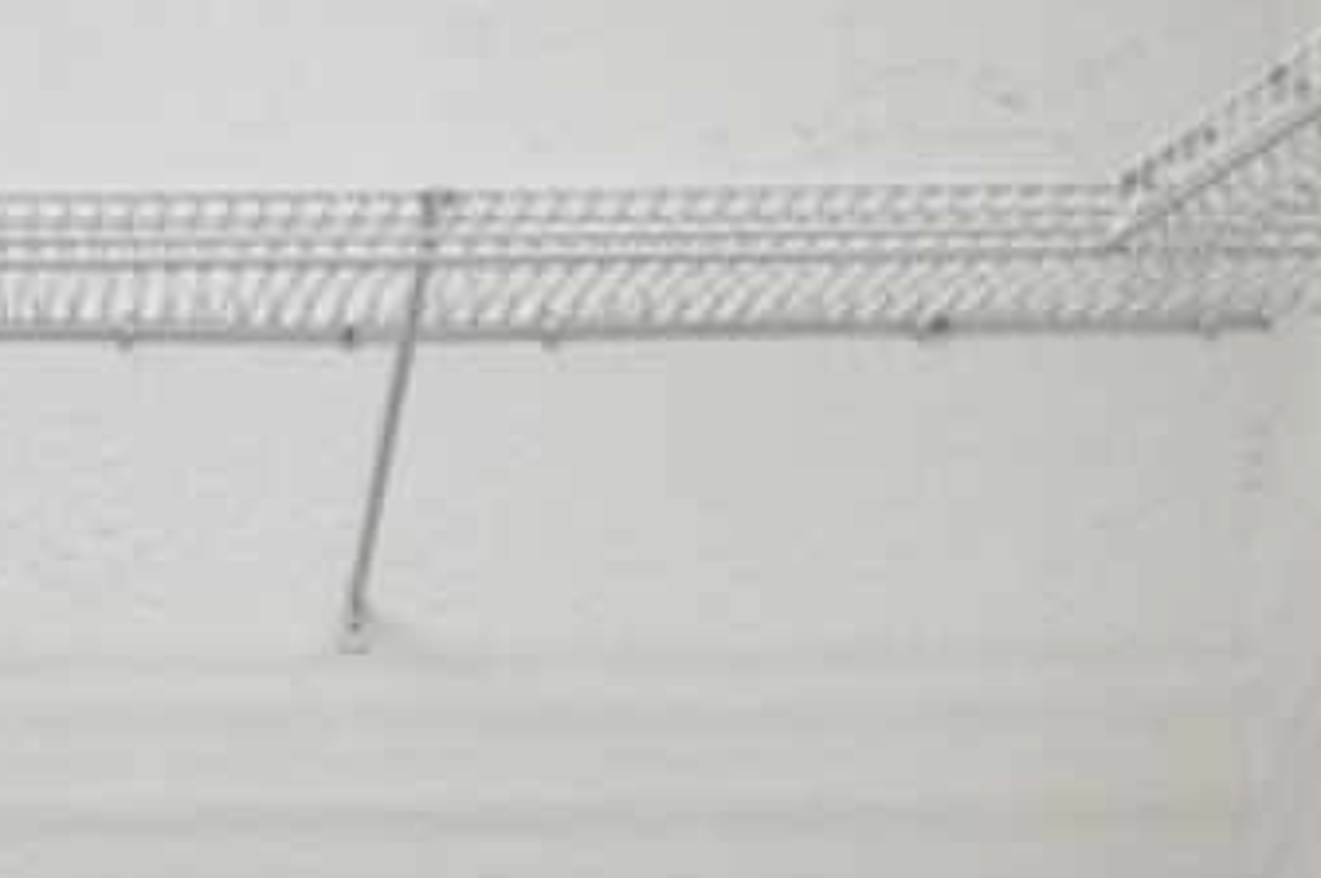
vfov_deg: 22.2
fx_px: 2090
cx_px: -86
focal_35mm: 57
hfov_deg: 31.6
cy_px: 1007
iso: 100
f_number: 7.1
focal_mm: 10
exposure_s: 1/10
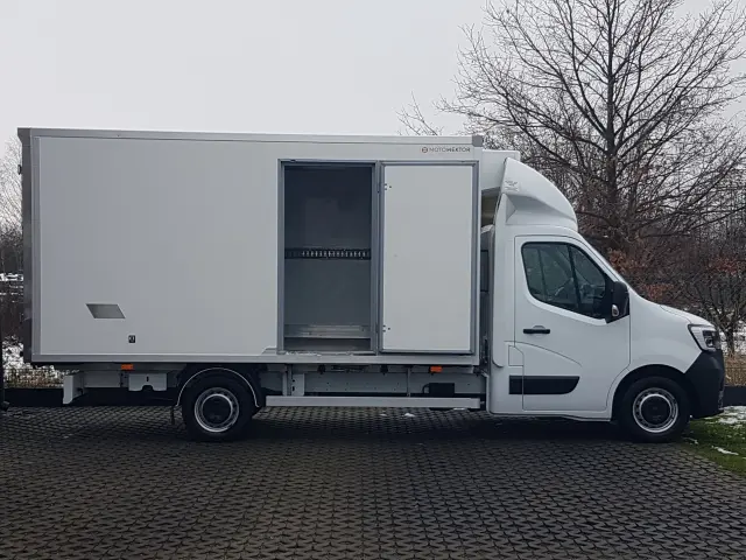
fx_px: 560
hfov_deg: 67.3
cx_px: 373
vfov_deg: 53.1
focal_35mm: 26
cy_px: 280
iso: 40
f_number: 1.7
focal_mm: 4.2
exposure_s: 1/336
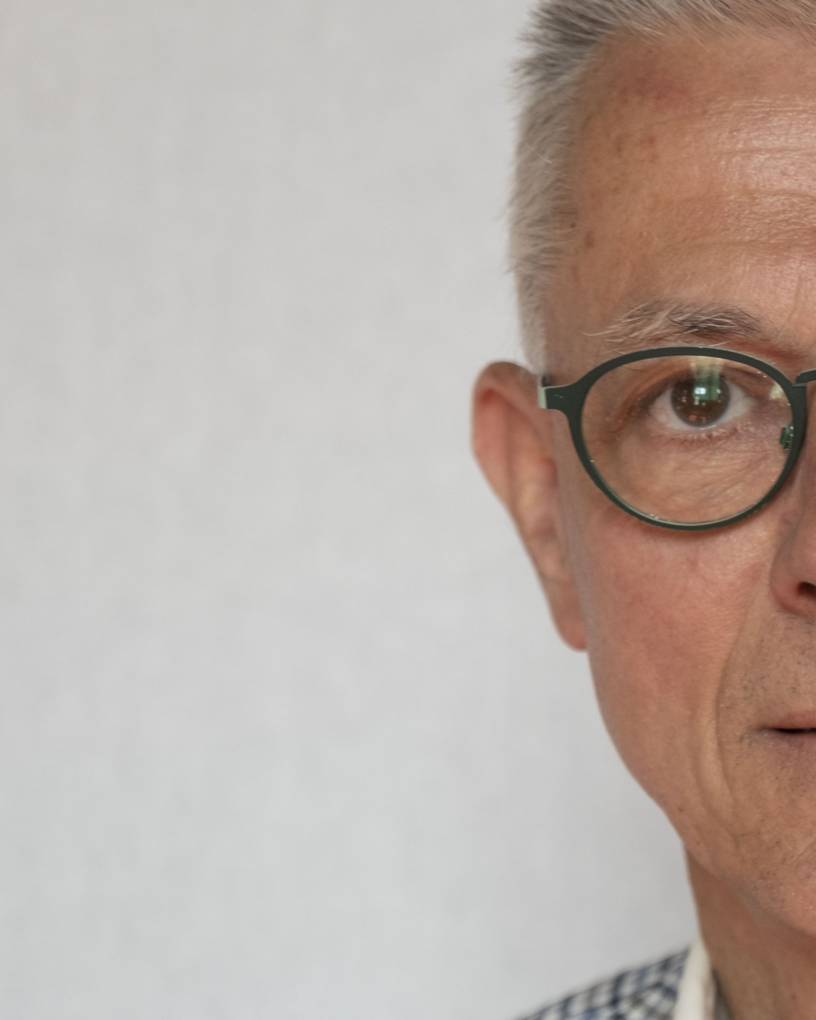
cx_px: 820
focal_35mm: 167
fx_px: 5041
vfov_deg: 11.6
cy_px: 452
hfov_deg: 9.2
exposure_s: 1/125
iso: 320
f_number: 2.8
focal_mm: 47
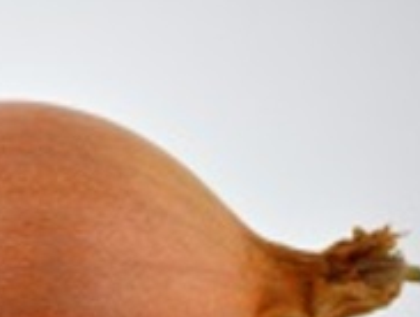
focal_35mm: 785
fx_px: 9543
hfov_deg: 2.5
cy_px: 351
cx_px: -30
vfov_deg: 1.9
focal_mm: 200
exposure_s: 1/160
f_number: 5.6
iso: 800
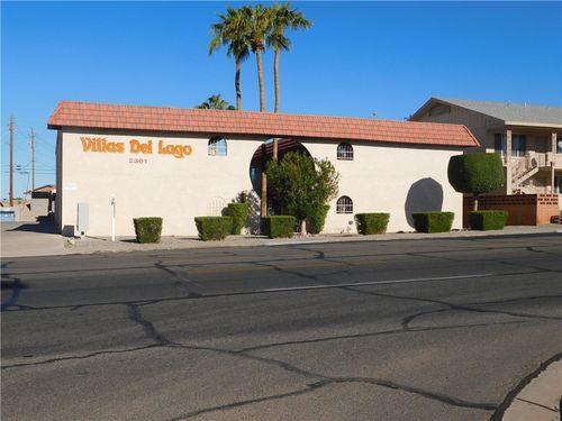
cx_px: 281
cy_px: 210
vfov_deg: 36.0
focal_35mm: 40
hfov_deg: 46.8
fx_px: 649
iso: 125
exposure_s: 1/640
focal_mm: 7.1
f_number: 7.2
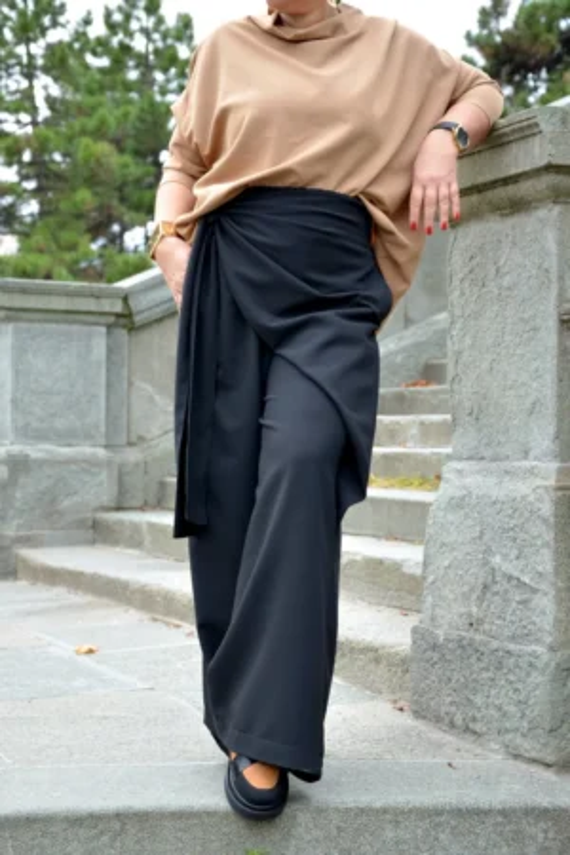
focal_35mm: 63
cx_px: 285
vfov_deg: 31.9
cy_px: 428
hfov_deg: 21.6
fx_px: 1496
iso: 100
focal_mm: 42
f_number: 4.8
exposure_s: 1/60
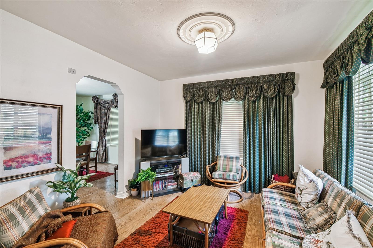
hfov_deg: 100.4
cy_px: 124
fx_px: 155
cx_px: 186
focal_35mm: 15
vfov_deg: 77.3
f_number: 7.1
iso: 100
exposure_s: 1/5
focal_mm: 10
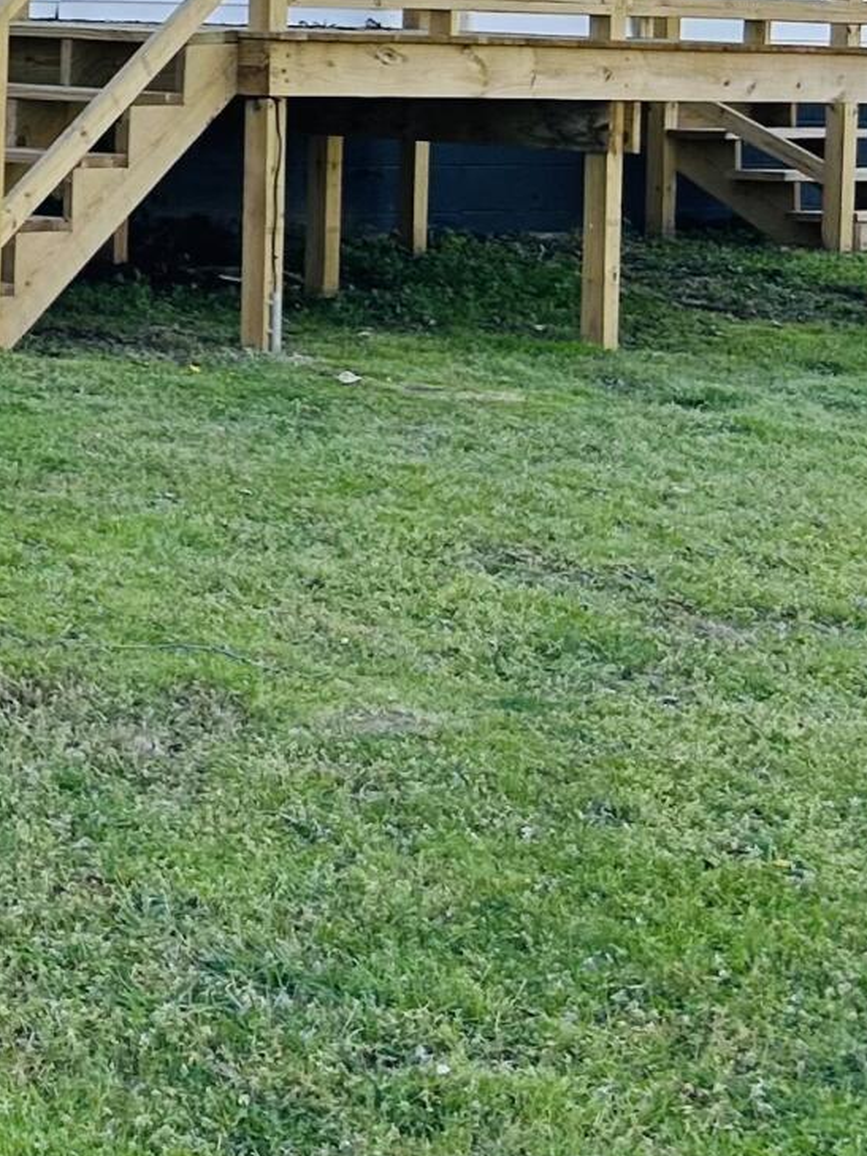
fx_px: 3572
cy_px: -11
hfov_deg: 12.0
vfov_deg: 17.9
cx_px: -973
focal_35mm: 107
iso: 50
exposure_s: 1/1019
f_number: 1.5
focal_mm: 5.7
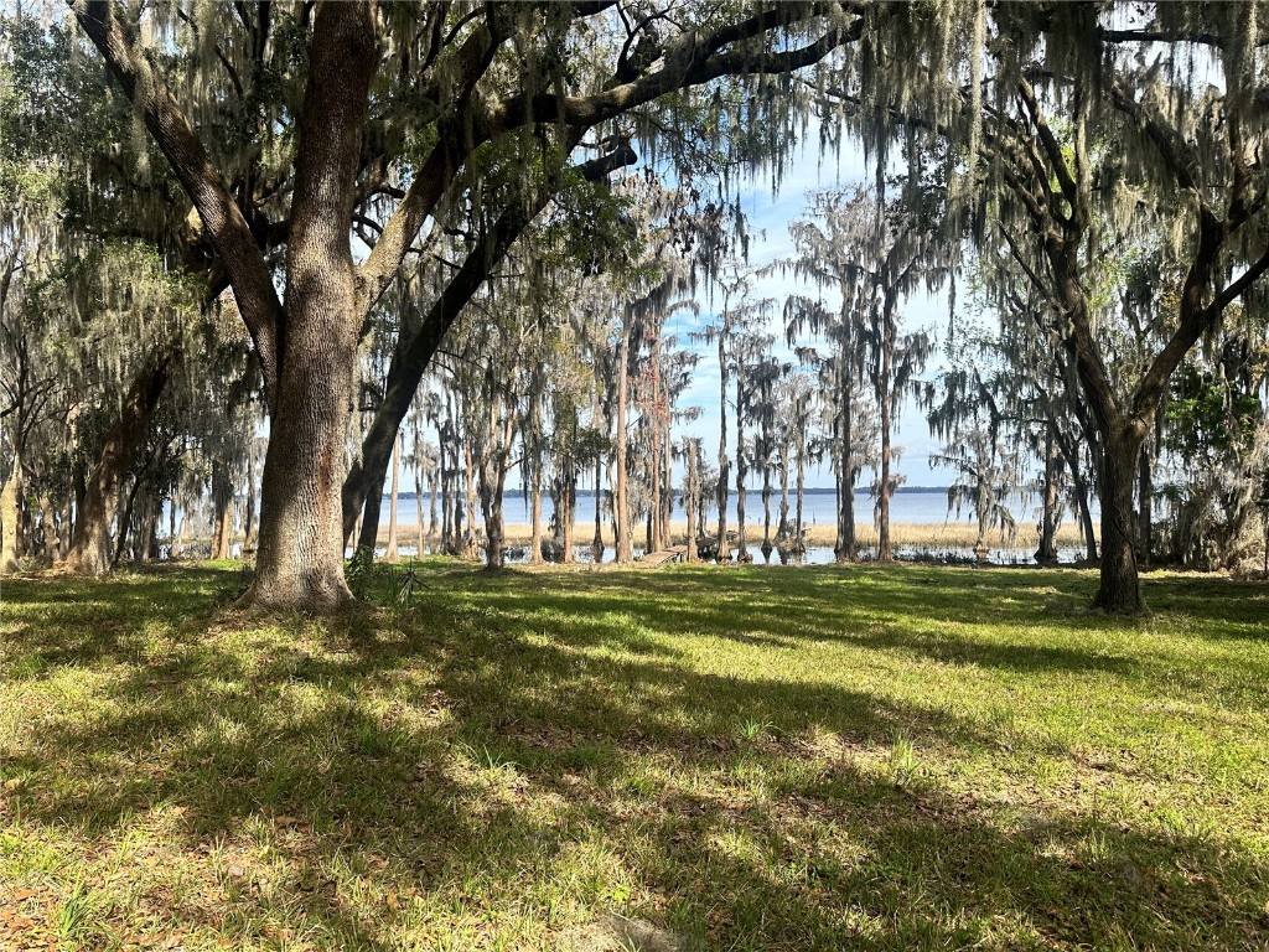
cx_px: 634
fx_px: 880
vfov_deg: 56.8
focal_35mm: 24
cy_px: 476
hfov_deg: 71.6
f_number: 1.78
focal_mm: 6.86
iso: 80
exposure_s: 1/2299
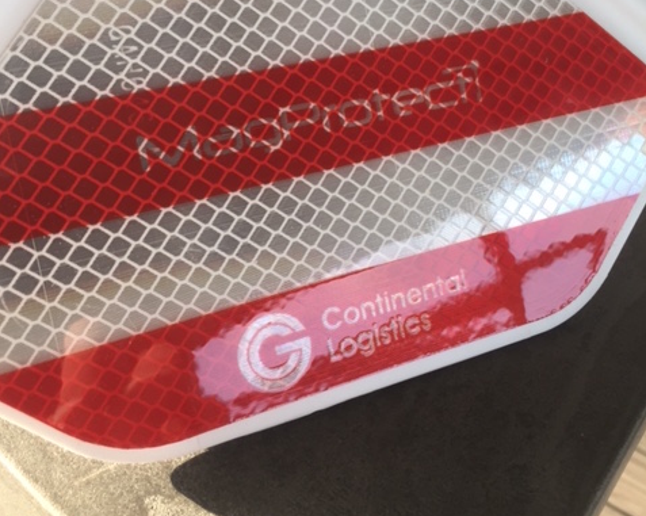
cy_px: 167
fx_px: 726
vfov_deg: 38.6
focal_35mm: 38
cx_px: 324
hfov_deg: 48.0
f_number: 2.2
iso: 40
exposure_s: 1/100
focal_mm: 4.15
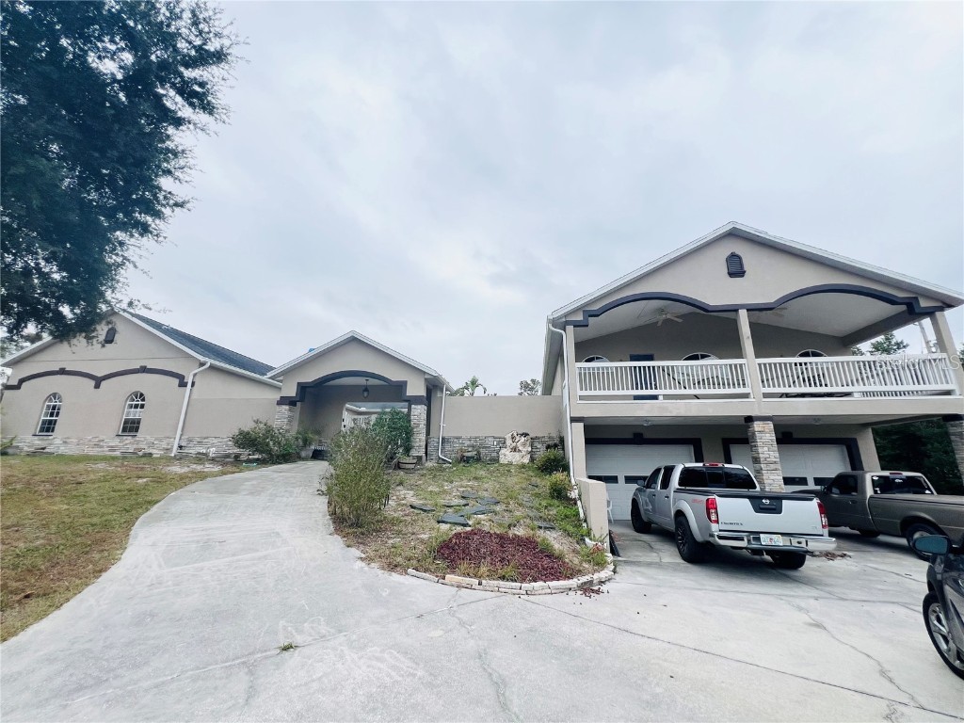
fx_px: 362
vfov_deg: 89.9
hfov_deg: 106.2
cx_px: 482
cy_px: 362
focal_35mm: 13
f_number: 1.8
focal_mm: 1.57
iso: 32
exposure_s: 1/1340
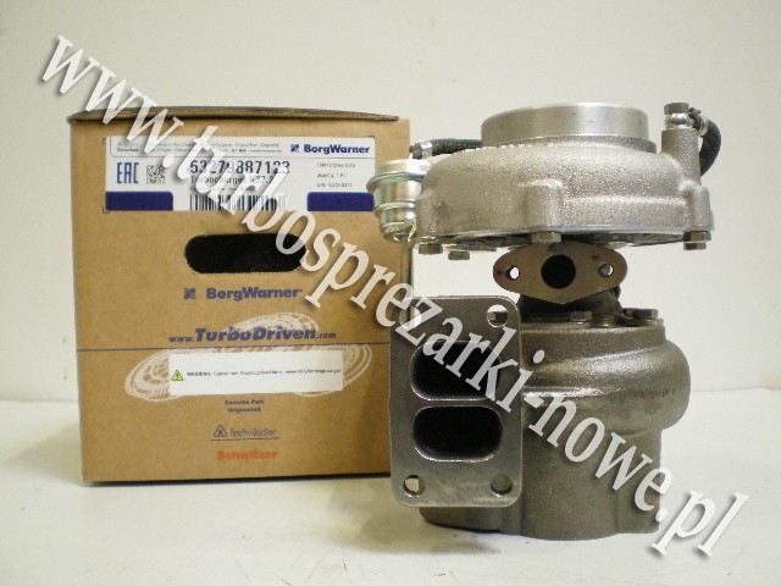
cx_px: 390
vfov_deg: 37.7
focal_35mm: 38
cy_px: 293
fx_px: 857
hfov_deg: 49.0
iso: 400
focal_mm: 6.3
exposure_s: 1/8
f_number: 3.1
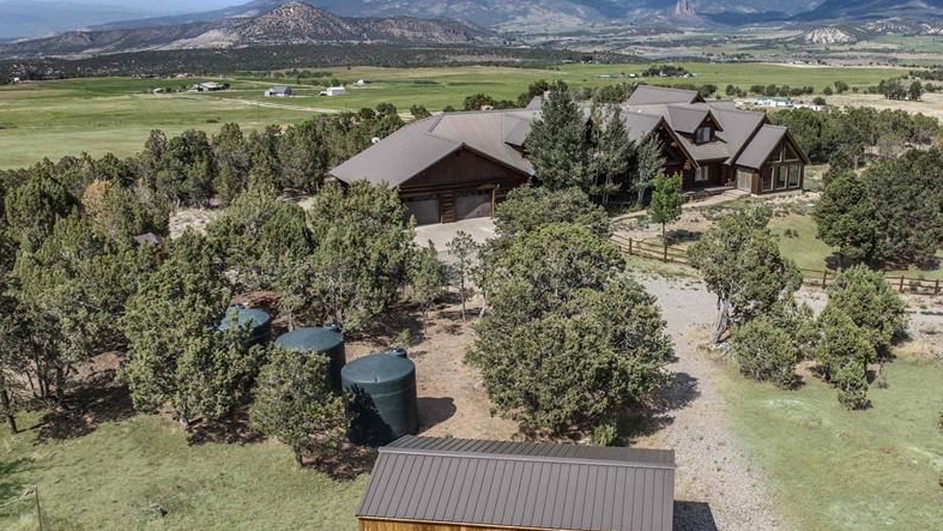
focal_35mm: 34
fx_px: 850
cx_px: 591
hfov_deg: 57.3
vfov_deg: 34.7
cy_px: 283
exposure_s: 1/40
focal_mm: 12.29
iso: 100
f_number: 2.8
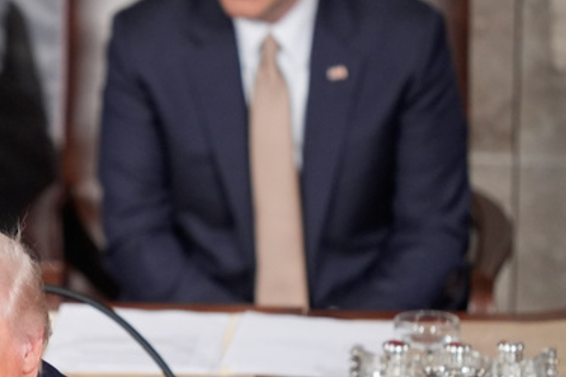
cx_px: 0
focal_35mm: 1093
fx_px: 17183
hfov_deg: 1.9
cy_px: 296
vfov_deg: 1.3
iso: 1600
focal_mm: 400
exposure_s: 1/500
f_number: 2.8
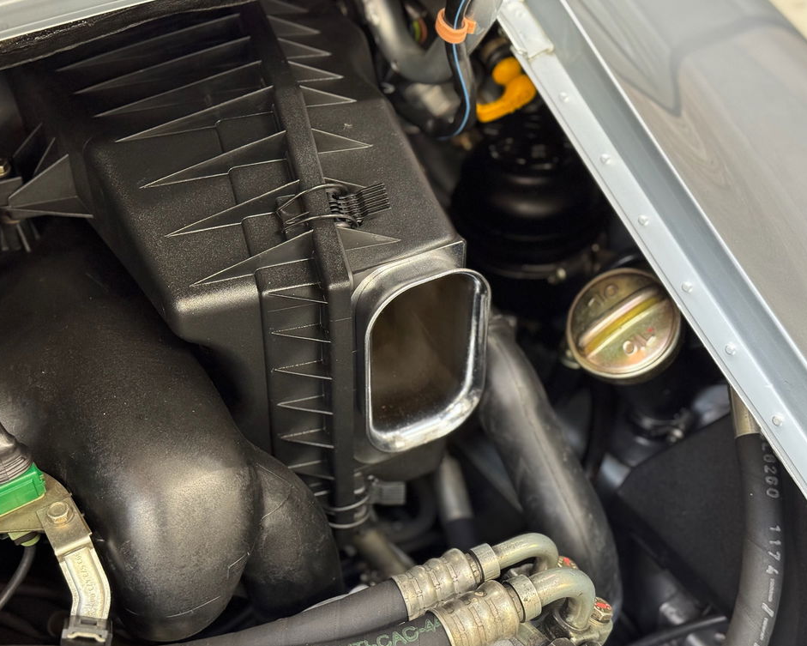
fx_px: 1218
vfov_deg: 29.7
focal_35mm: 51
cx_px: 419
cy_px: 323
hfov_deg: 36.6
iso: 500
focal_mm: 6.76
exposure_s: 1/33
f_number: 1.78
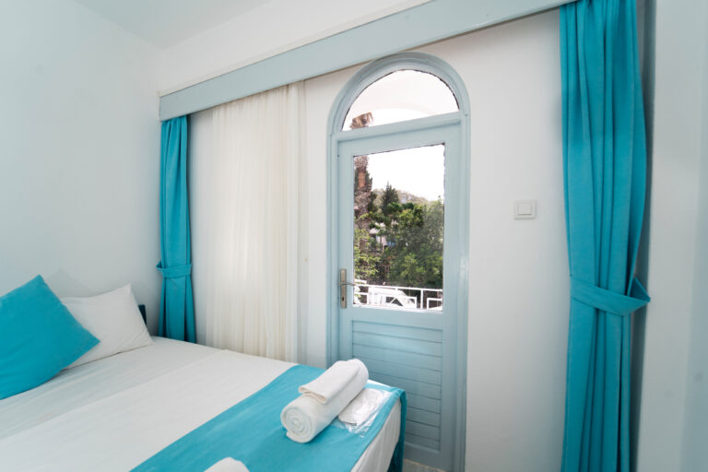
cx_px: 354
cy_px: 236
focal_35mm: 14
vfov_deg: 81.2
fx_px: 275
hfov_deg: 104.3
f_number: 7.1
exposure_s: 1/250
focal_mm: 14
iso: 125
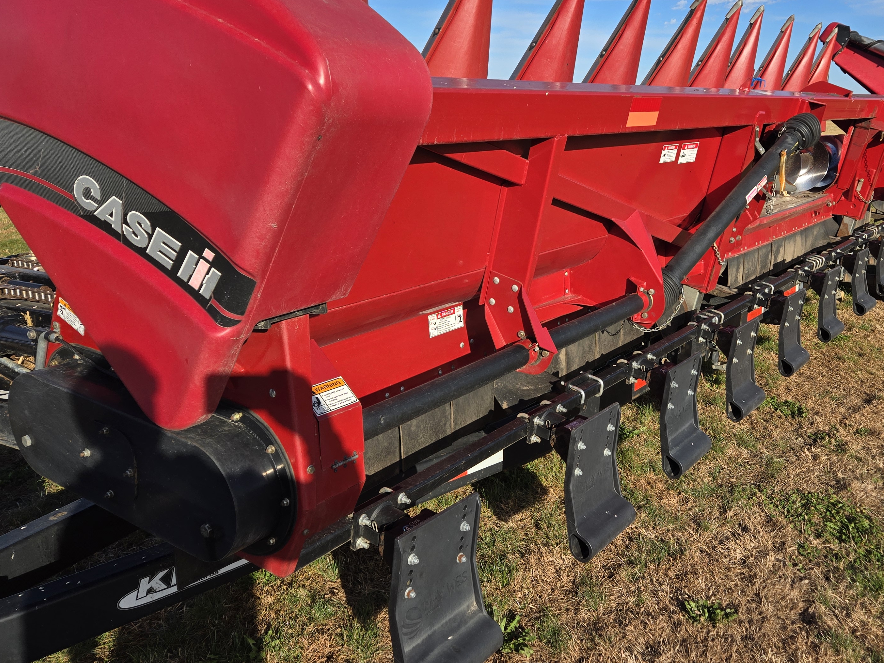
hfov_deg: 54.8
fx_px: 843
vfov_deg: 42.8
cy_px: 276
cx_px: 549
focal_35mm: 33
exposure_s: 1/2038
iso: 25
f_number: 1.8
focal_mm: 5.4
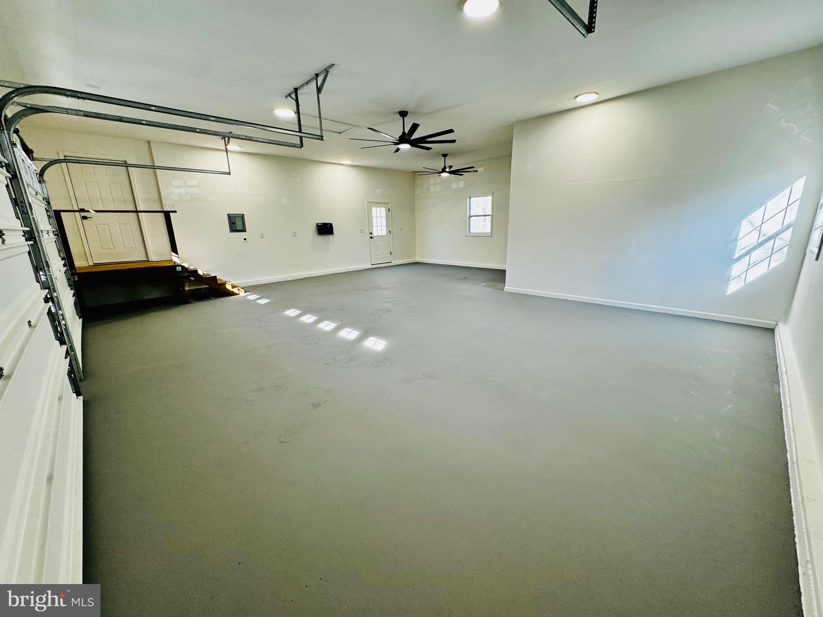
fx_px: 333
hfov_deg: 102.1
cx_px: 412
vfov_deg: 85.7
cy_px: 308
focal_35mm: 14
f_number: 2.2
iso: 200
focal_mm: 2.22
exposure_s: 1/120
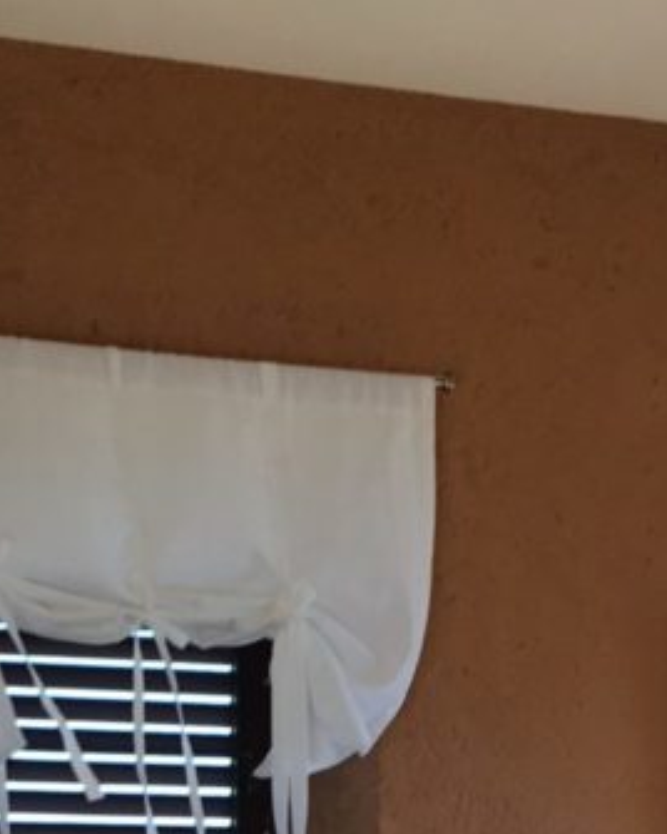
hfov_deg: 14.3
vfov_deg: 16.5
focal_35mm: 108
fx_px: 2665
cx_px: 356
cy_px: 1175
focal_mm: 4.15
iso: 25
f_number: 2.2
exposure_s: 1/100
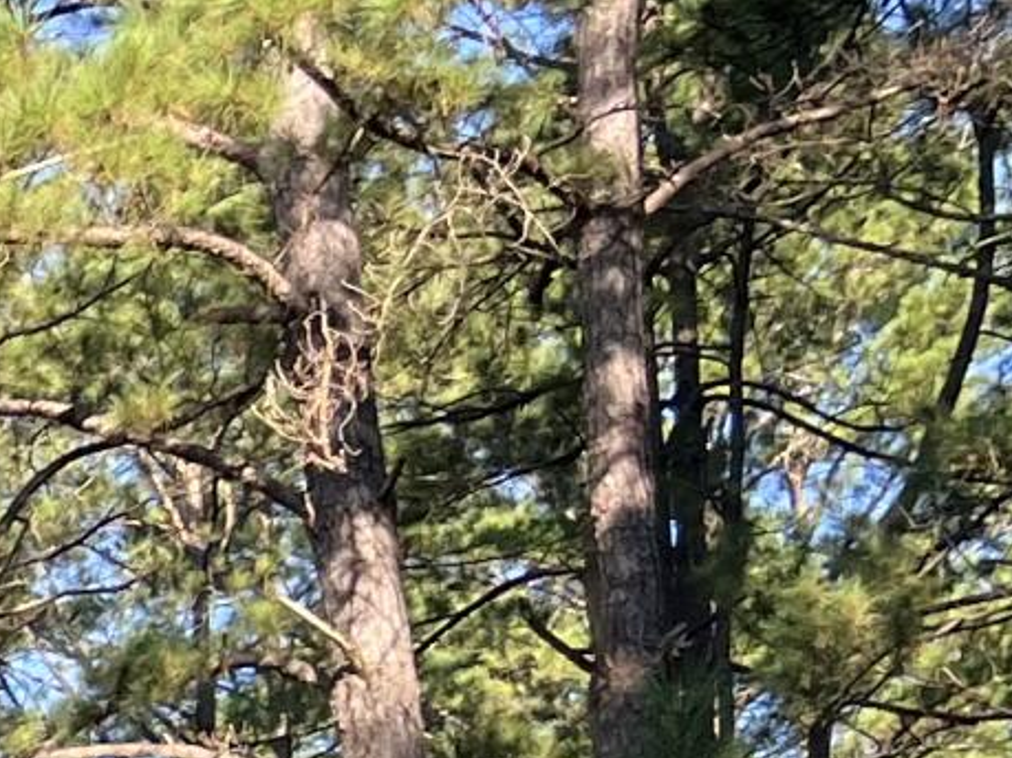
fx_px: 4969
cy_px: 1487
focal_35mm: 170
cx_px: -1482
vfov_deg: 8.3
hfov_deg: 10.0
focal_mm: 5.7
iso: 50
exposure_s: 1/803
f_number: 1.5
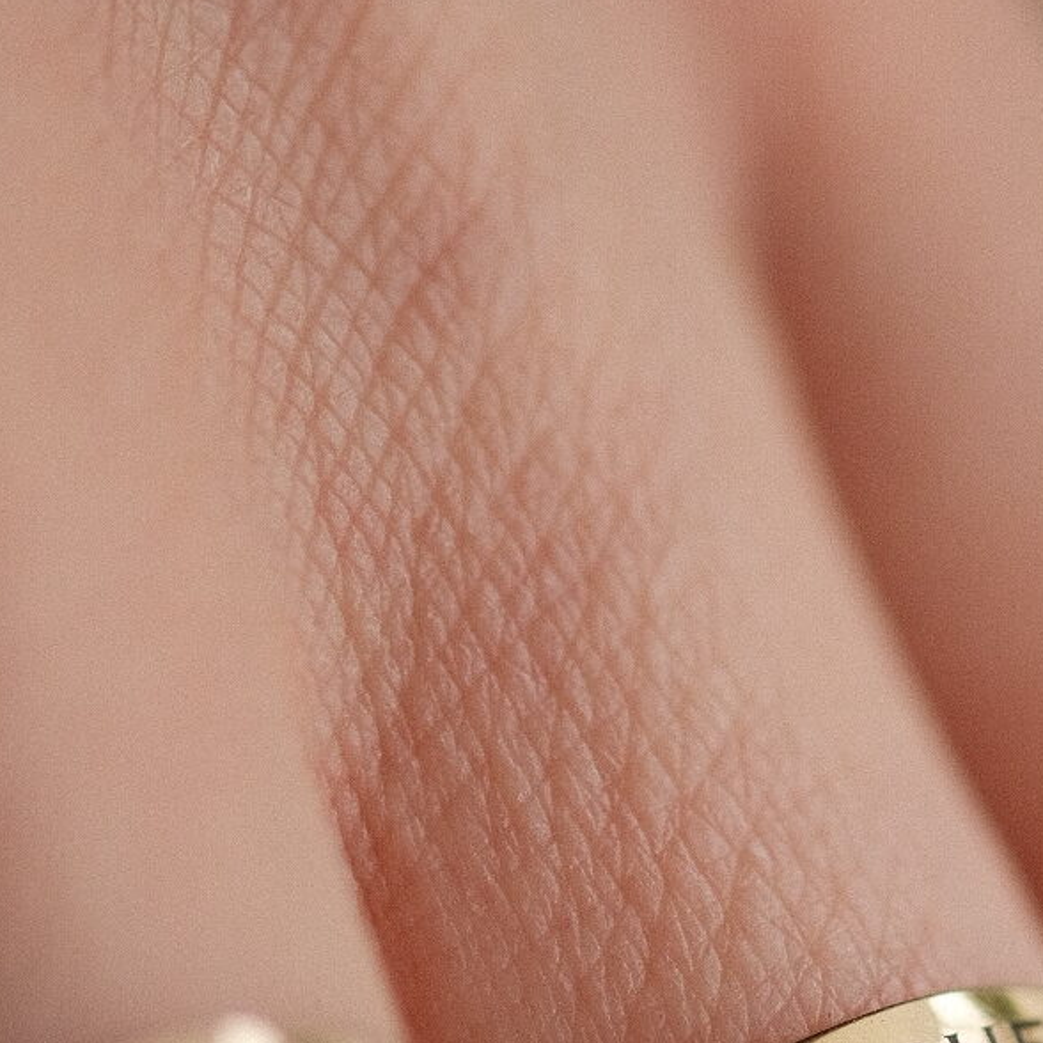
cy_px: 1071
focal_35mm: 231
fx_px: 7875
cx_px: 1009
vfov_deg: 7.5
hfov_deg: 7.5
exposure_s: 1/320
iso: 800
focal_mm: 60
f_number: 2.4
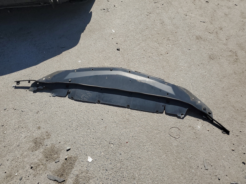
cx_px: 123
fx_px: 185
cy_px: 92
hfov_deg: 67.3
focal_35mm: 26
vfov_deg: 53.1
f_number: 1.5
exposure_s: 1/2500
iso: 50
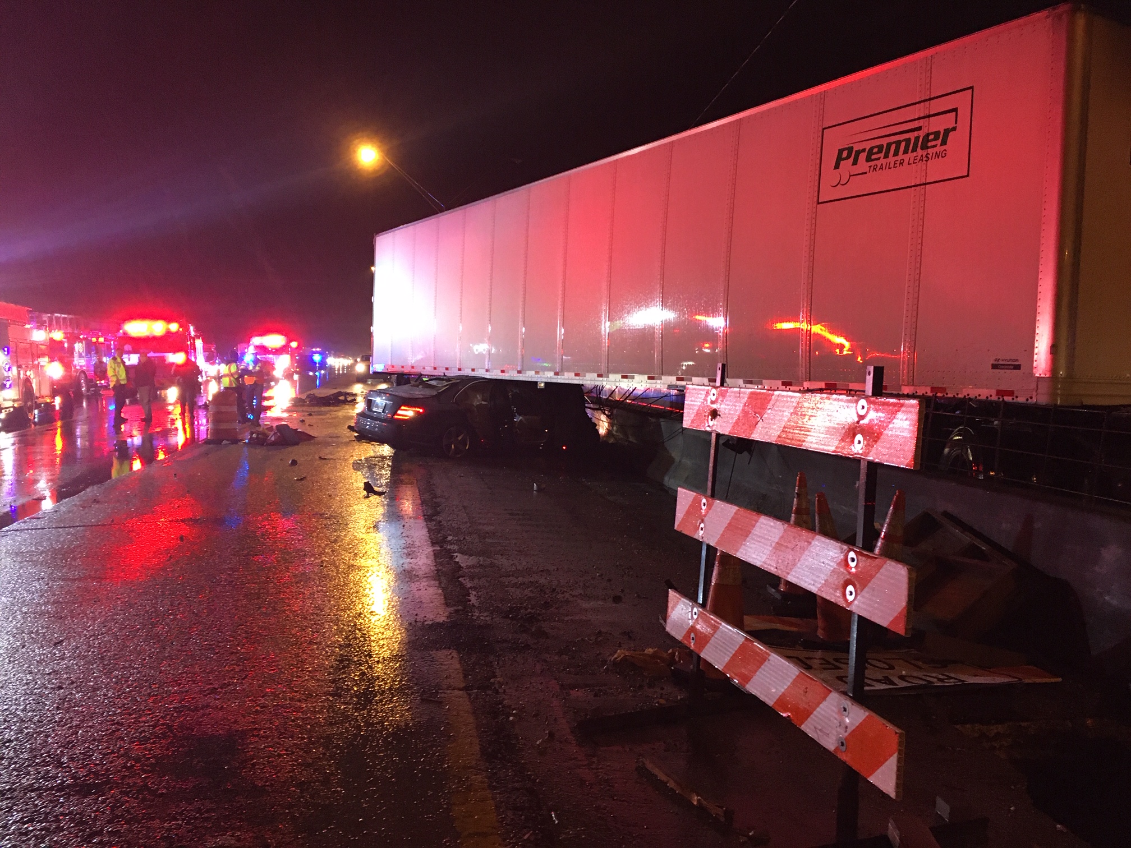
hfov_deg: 61.7
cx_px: 566
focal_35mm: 29
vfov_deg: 48.2
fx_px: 948
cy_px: 424
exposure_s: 1/30
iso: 200
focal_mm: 4.15
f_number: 2.2
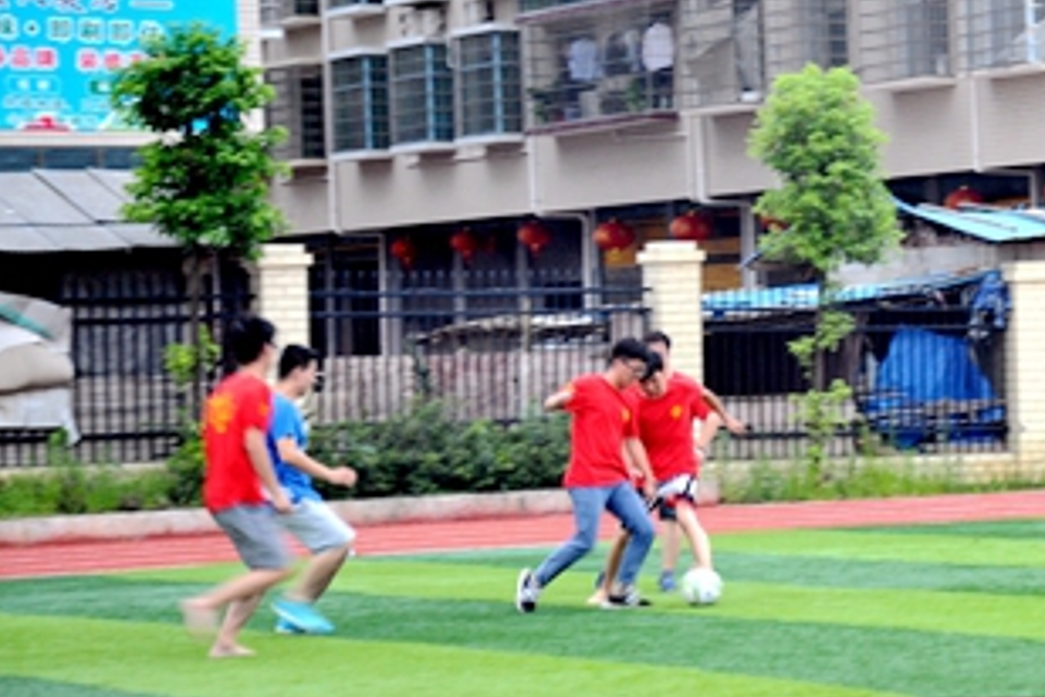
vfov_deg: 8.3
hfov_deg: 12.3
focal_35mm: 165
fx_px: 4789
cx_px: 971
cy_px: 296
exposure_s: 1/40
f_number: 5
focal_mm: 85
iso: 1600
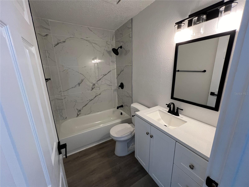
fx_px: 94
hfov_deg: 106.2
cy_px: 94
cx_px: 124
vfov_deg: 89.9
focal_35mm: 13
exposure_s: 1/99
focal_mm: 1.57
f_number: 1.8
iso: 200
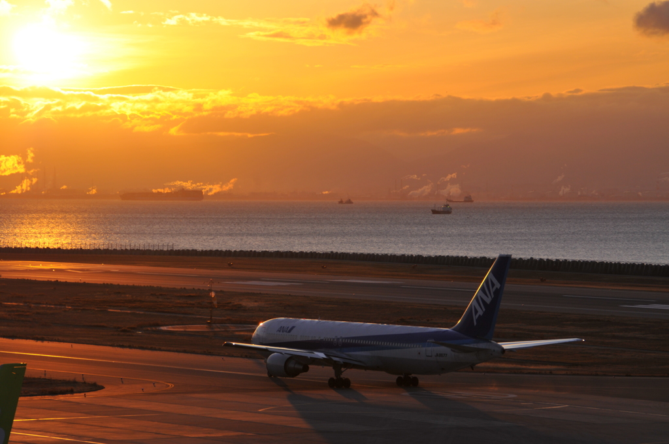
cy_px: 222
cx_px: 334
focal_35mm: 188
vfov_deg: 7.3
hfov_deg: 11.0
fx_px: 3480
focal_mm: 125
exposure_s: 1/400
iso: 200
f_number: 10
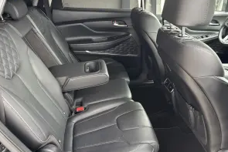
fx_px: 209
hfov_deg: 57.2
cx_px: 114
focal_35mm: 33
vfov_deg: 39.9
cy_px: 87
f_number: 1.6
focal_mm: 5.96
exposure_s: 1/60
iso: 200
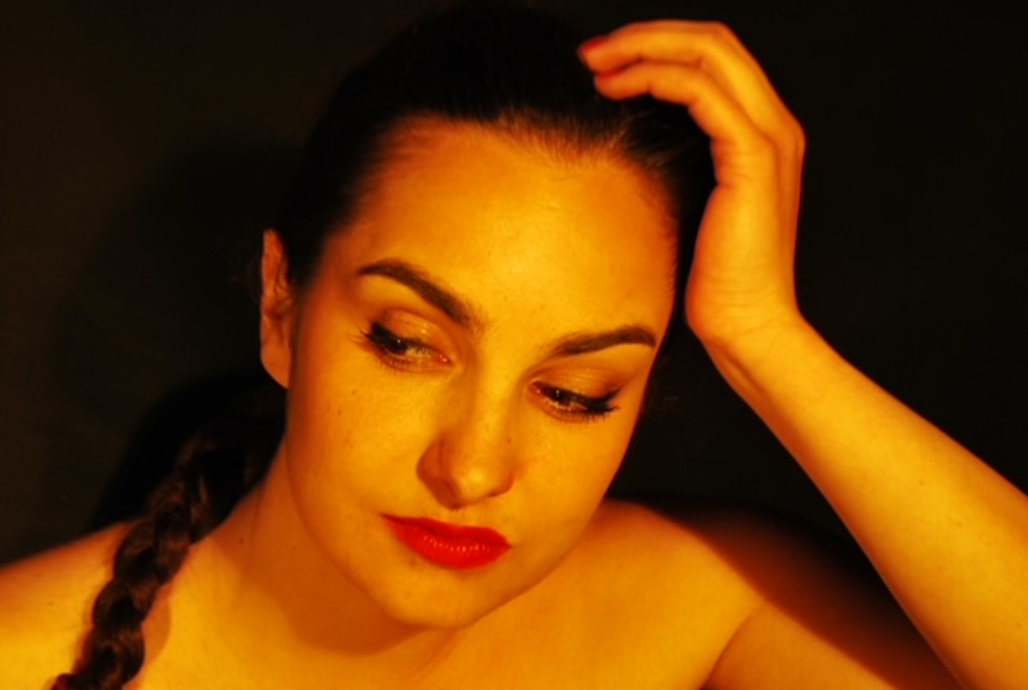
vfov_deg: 19.0
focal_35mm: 72
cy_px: 345
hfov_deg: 28.0
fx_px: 2061
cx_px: 514
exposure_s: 1/2
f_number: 5.6
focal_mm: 48
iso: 400
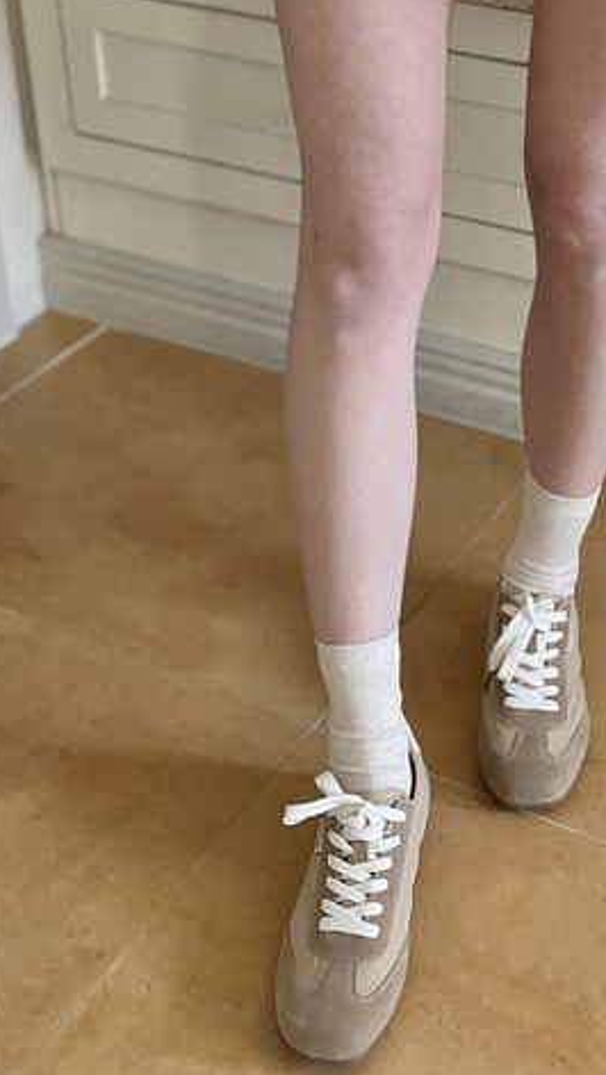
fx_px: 1712
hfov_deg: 19.9
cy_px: 146
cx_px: 476
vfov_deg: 33.4
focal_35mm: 60
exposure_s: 1/60
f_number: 1.6
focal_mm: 5.1
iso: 400
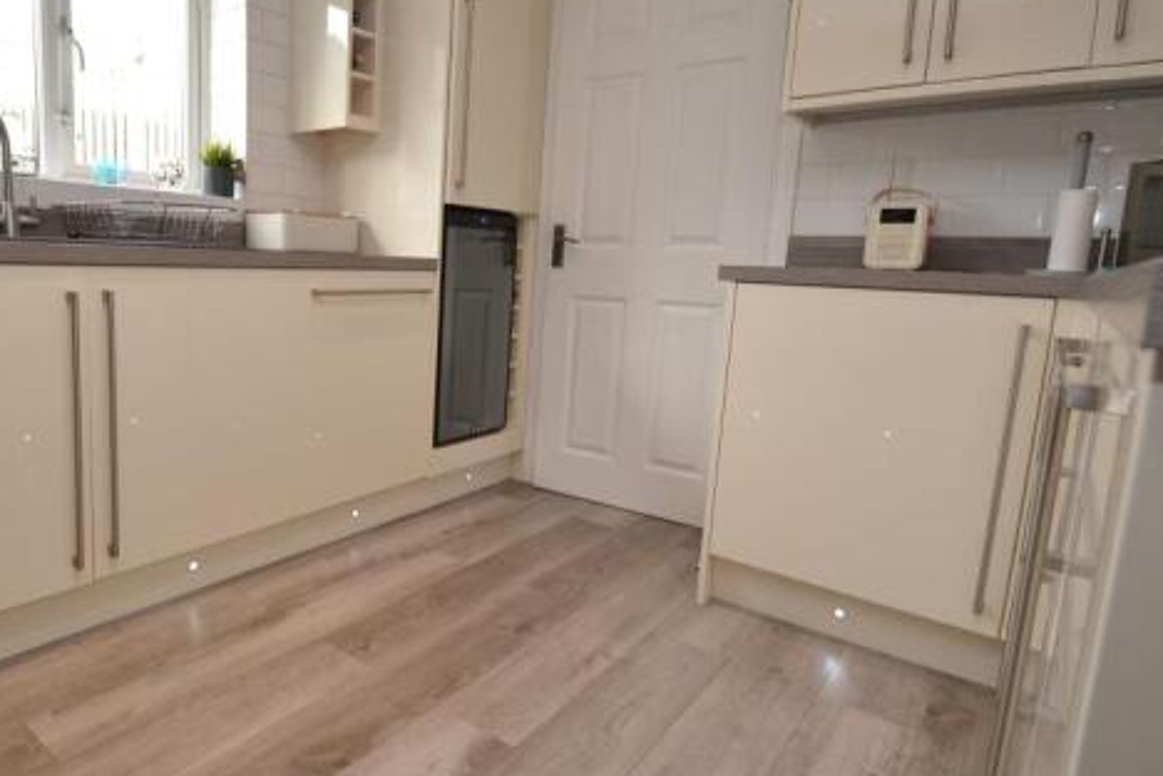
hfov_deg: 79.0
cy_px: 354
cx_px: 404
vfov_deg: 59.4
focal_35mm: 21
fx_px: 678
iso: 400
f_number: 4.5
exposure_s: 1/80
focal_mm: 10
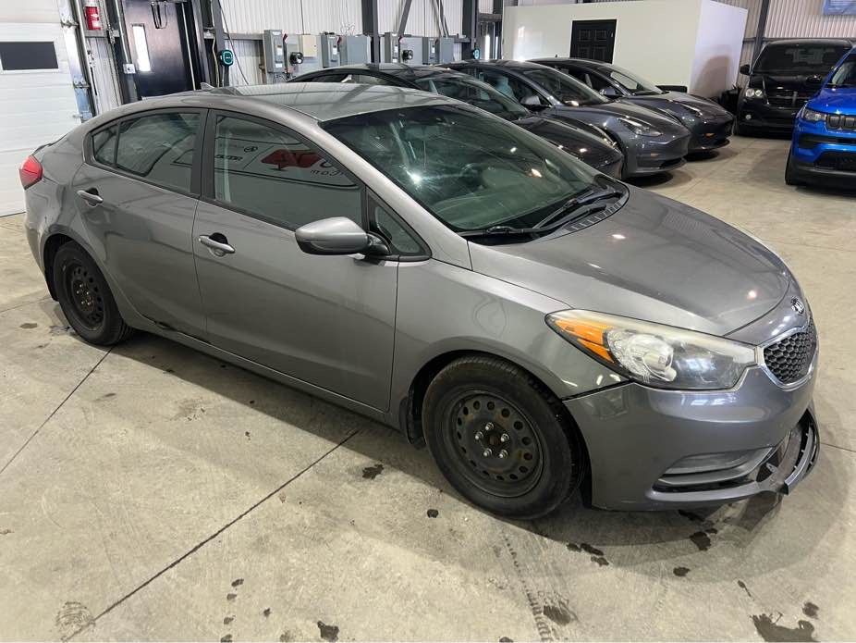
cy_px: 322
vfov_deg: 53.1
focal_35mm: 26
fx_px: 643
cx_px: 428
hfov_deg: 67.3
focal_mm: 5.7
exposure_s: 1/60
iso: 80
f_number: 1.5
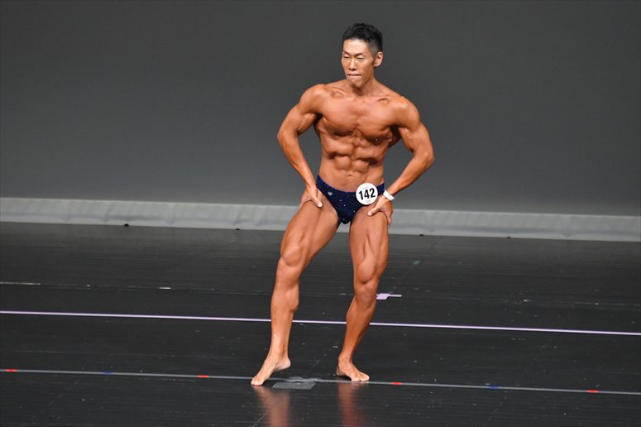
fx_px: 6674
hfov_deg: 5.5
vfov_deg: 3.7
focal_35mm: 375
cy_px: 214
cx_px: 320
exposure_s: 1/400
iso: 4000
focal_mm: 250
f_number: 5.6
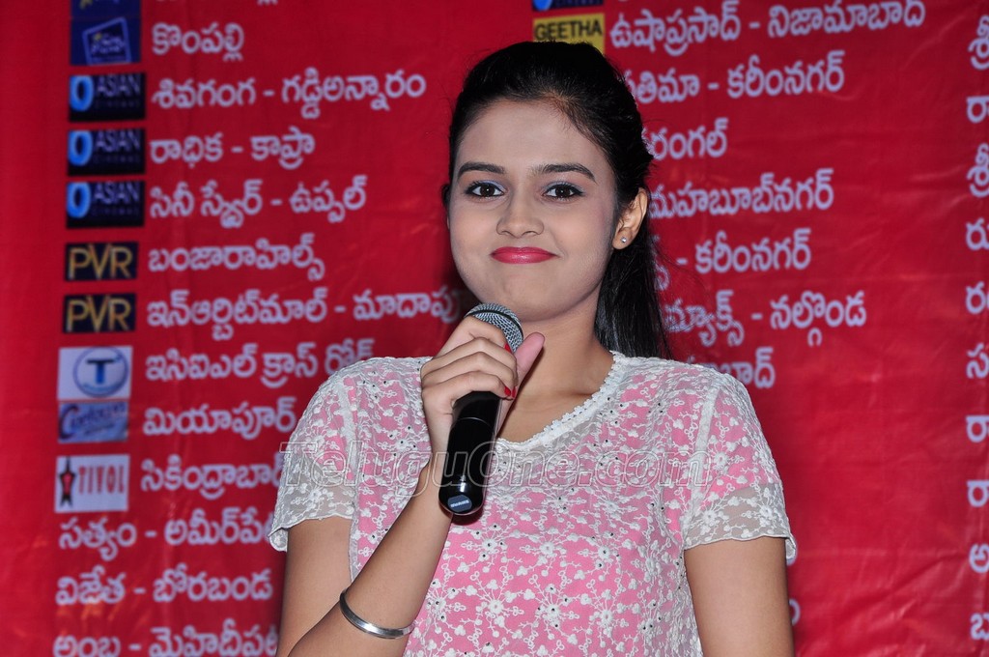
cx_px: 494
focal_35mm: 158
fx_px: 4321
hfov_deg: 13.1
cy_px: 328
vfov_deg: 8.7
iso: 200
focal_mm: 105
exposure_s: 1/125
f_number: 13
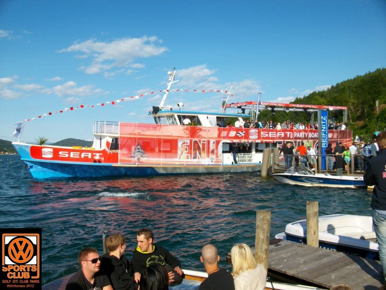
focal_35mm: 34
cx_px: 193
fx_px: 379
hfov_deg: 54.0
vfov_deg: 41.8
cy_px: 145
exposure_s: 1/409
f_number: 5.5
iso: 80
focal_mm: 5.7
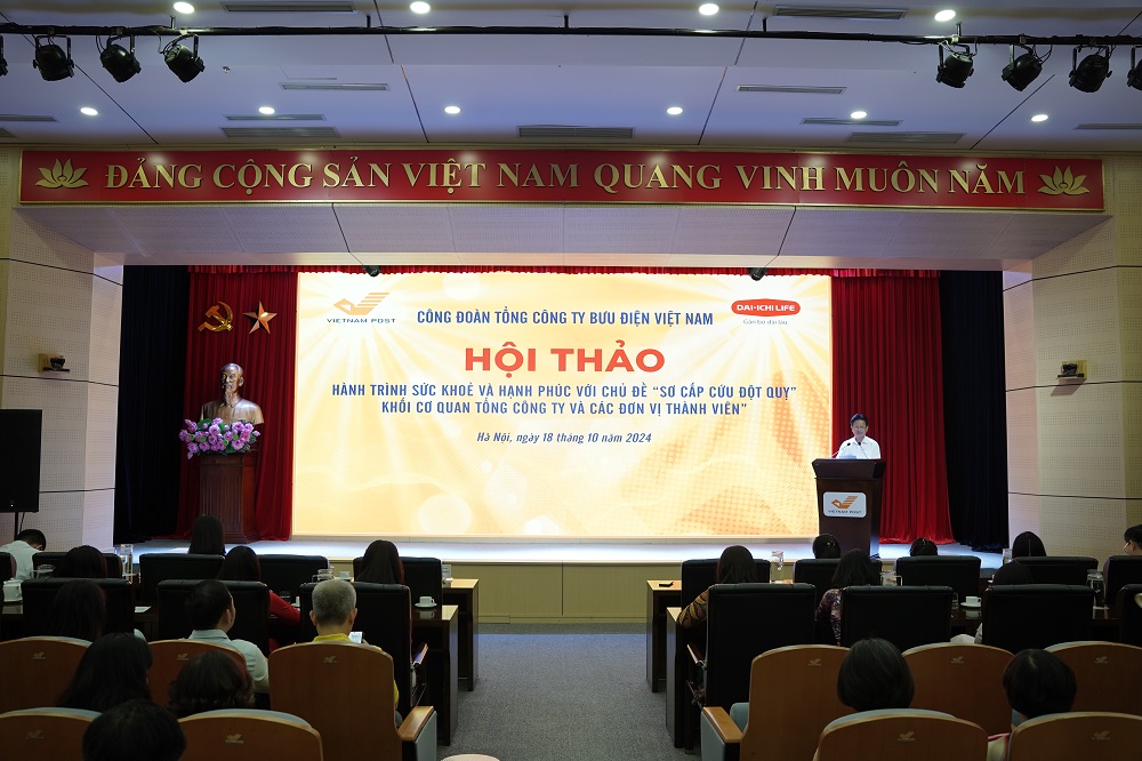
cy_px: 380
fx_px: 1005
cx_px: 571
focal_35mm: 32
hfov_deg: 59.2
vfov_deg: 41.4
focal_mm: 31.7
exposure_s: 1/50
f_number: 4
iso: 400
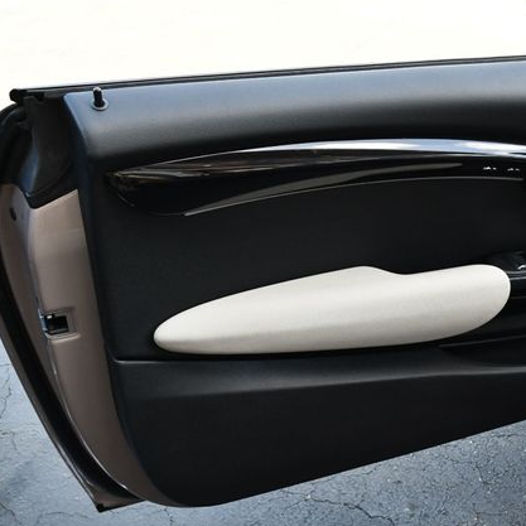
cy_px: 266
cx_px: 381
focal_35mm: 47
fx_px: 808
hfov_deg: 35.4
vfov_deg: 36.1
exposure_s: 1/250
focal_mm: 18
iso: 400
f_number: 4.5
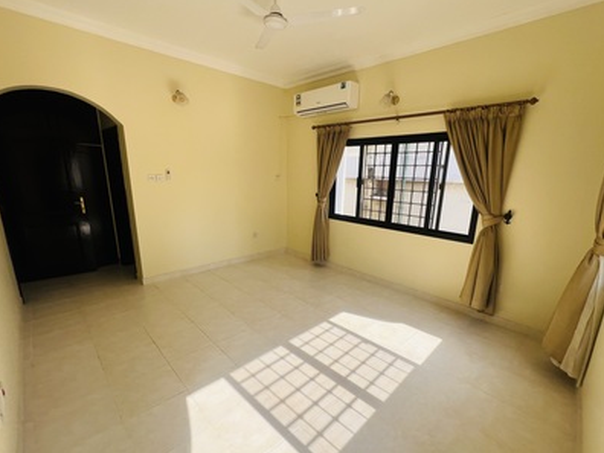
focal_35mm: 15
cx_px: 315
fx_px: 262
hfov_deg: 98.1
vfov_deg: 81.6
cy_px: 242
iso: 50
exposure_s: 1/99
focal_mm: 1.57
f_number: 1.8
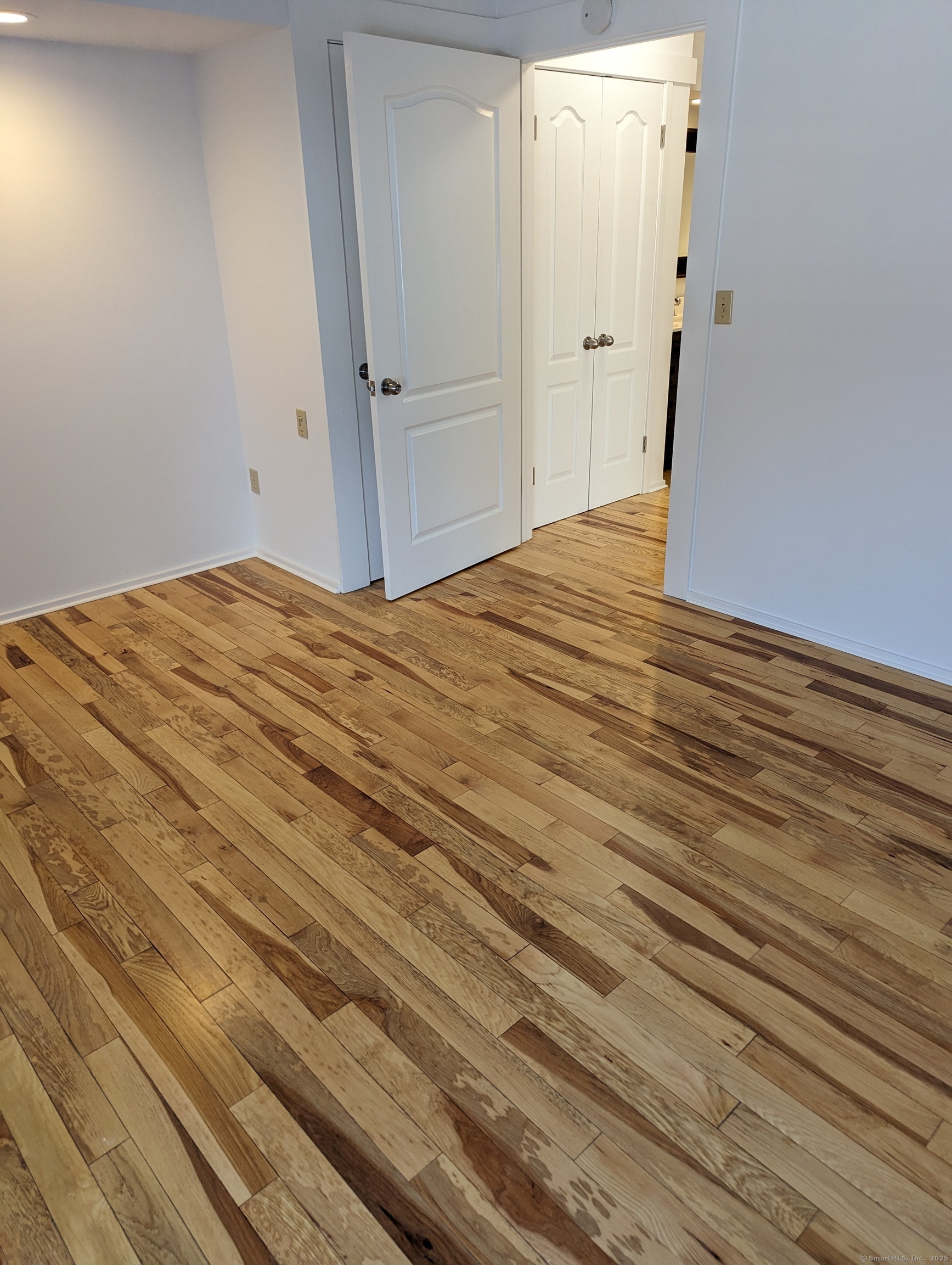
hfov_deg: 56.9
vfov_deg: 71.5
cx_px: 476
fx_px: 878
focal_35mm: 24
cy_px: 632
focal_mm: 6.81
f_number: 1.85
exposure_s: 1/120
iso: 159
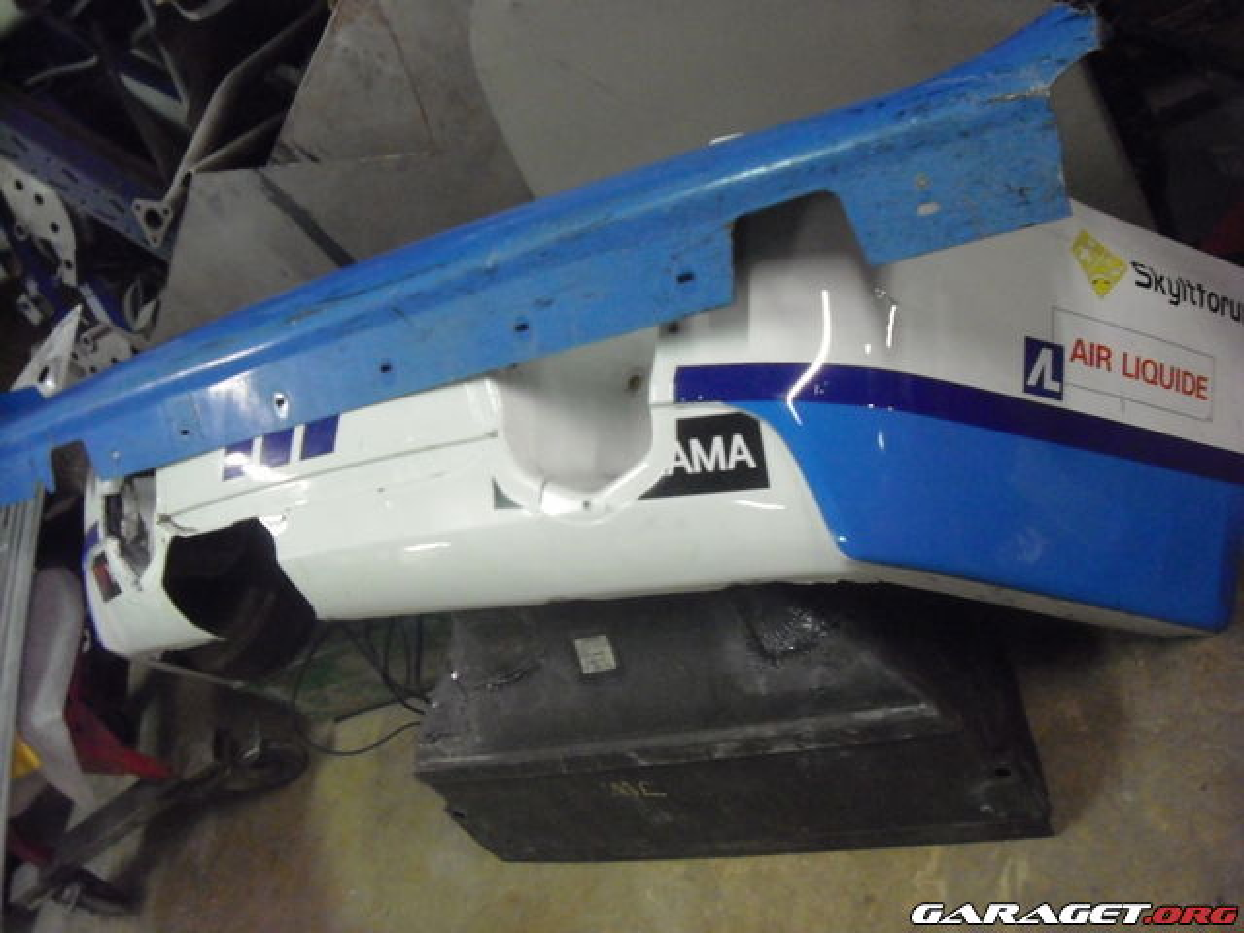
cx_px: 622
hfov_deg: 50.1
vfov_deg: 38.7
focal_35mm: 37
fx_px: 1330
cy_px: 466
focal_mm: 6.2
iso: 800
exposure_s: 1/40
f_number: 2.7
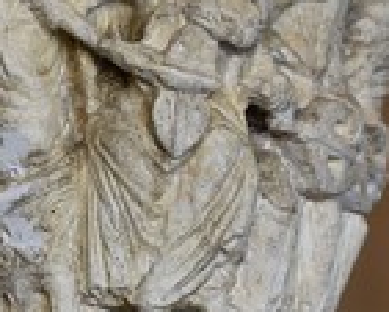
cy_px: 102
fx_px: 5150
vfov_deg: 3.5
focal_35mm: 447
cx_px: -41
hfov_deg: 4.3
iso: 1600
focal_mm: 160
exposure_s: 1/125
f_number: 5.6
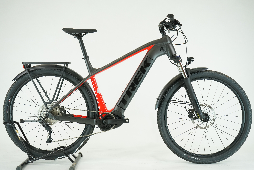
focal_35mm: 46
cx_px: 127
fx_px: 325
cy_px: 85
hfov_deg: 42.7
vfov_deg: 29.2
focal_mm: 46
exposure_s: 1/200
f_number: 5.6
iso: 1600
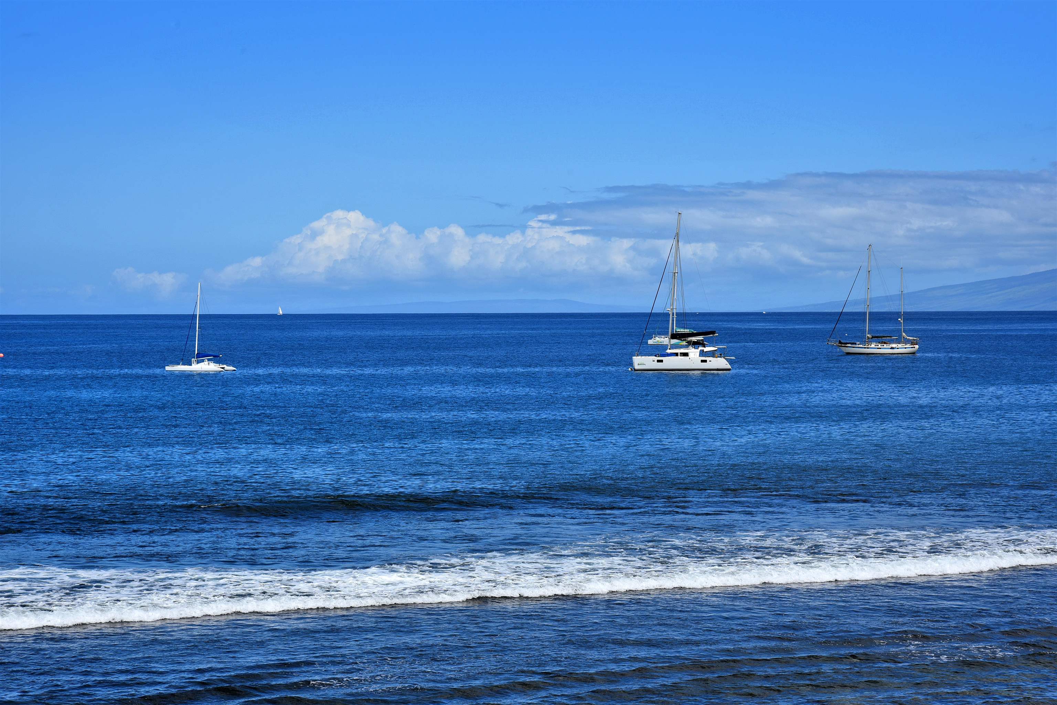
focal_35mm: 82
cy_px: 352
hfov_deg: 24.8
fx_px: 2408
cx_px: 528
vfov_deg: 16.7
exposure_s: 1/200
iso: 100
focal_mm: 82
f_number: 14
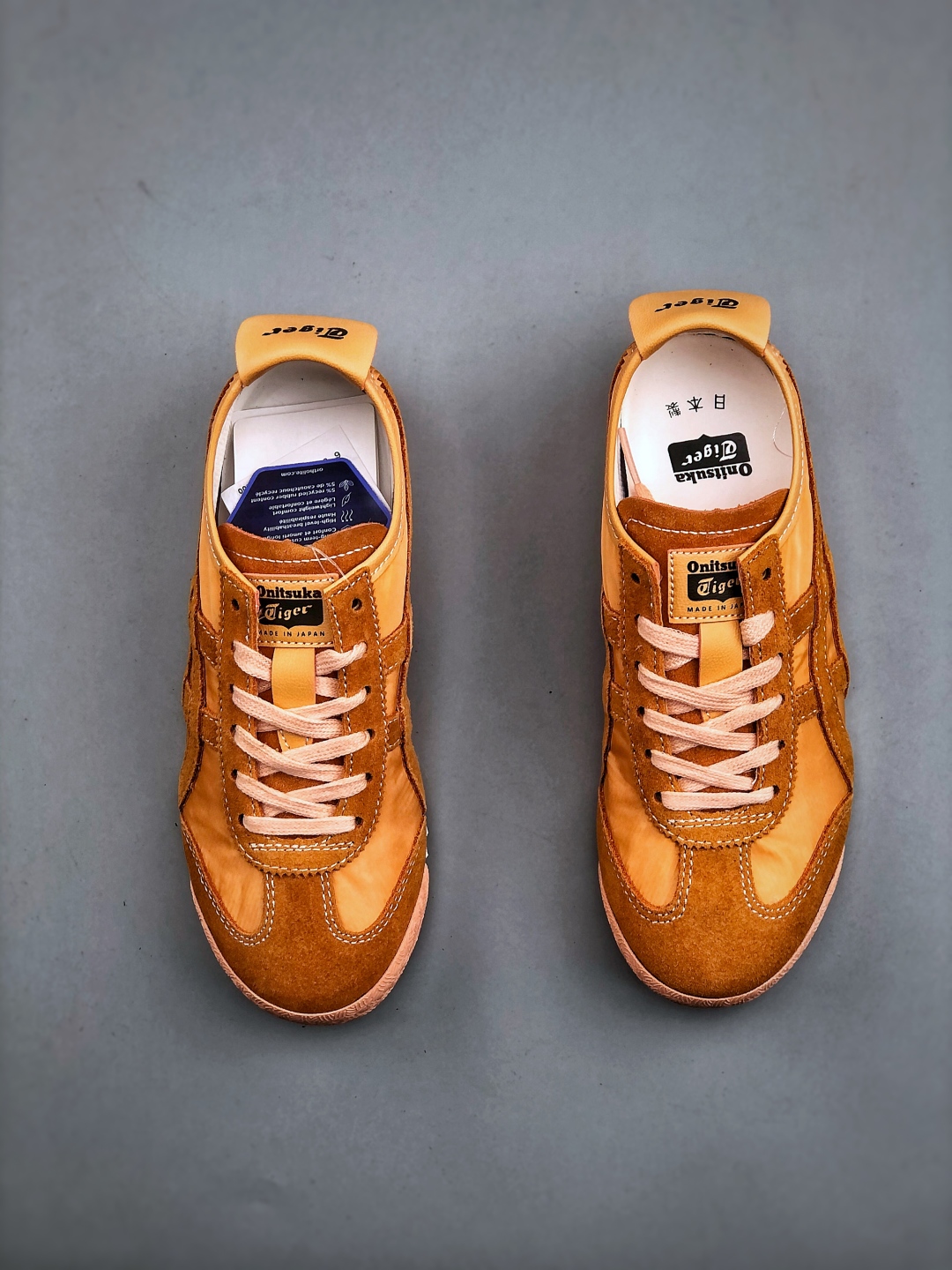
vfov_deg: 33.8
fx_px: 2090
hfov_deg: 25.7
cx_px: 476
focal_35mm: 57
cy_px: 635
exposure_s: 1/100
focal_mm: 6.6
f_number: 2.8
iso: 40
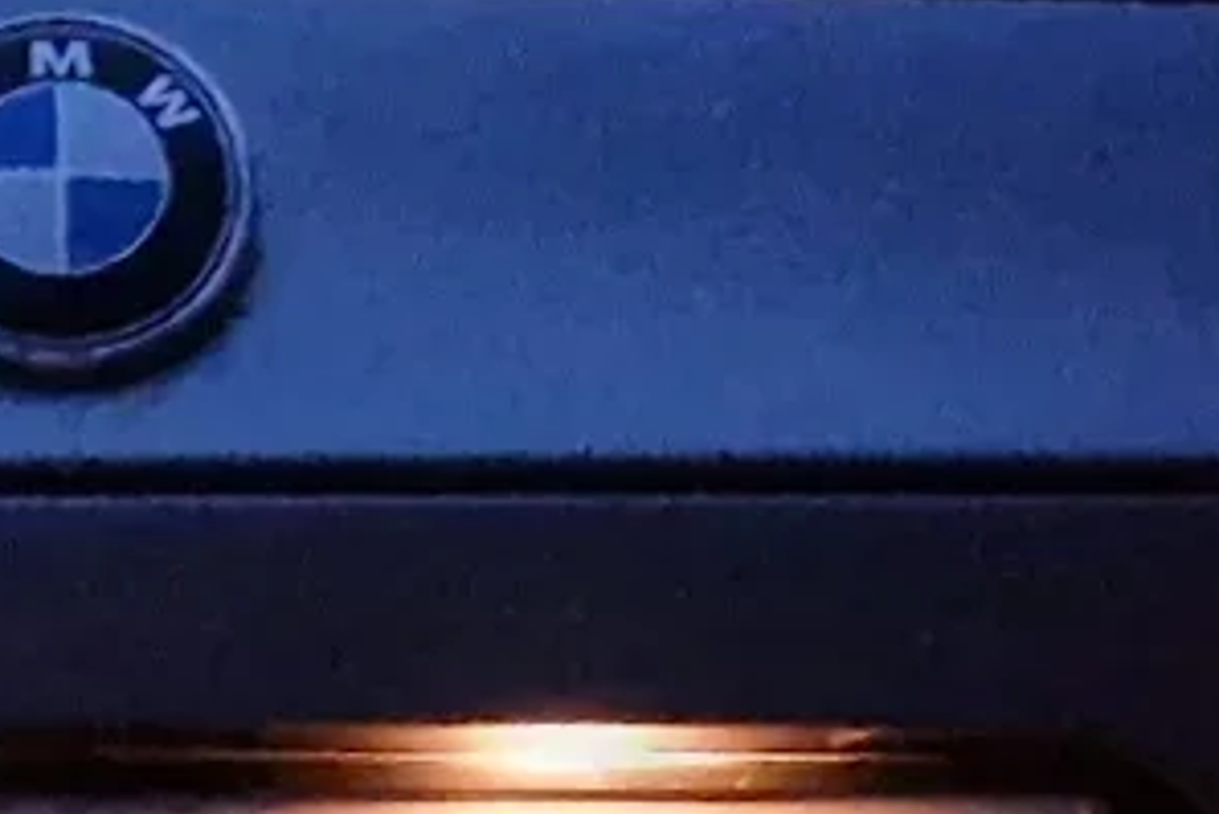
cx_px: -78
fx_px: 2947
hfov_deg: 22.2
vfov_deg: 14.7
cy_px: 1203
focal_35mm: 87
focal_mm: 2.2
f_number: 2.2
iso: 2500
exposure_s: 1/14
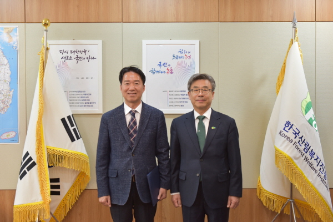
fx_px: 407
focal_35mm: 44
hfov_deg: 44.5
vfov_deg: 30.5
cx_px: 166
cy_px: 111
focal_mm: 44
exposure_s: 1/50
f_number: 4.5
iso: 800
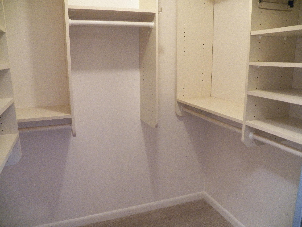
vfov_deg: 49.7
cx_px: 151
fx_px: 244
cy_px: 114
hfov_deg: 63.4
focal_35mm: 28
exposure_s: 1/30
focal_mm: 4.9
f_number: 2.8
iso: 500
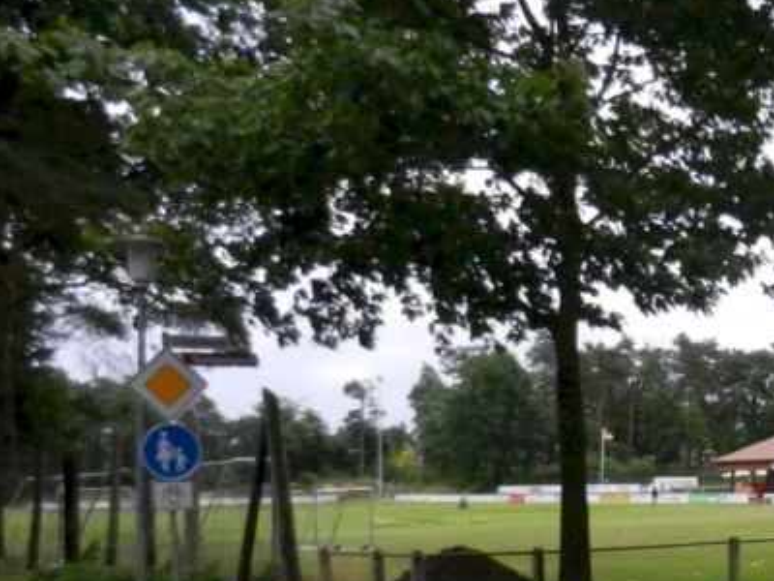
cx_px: 859
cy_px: 482
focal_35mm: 64
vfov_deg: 22.6
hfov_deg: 27.6
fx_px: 1431
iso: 800
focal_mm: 4.5
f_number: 3.5
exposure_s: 1/400
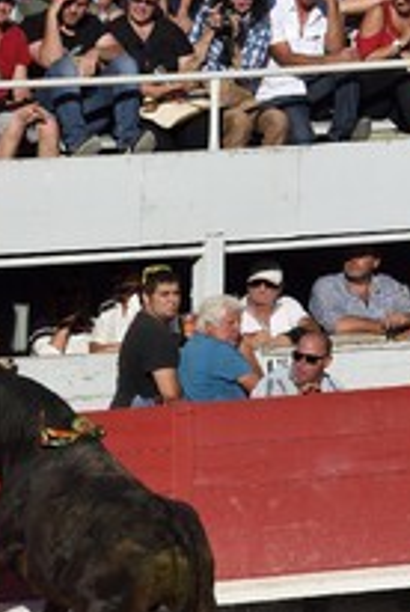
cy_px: 383
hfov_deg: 3.4
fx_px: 6929
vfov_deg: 5.1
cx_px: -62
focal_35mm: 407
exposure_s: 1/1250
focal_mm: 200
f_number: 10
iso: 400
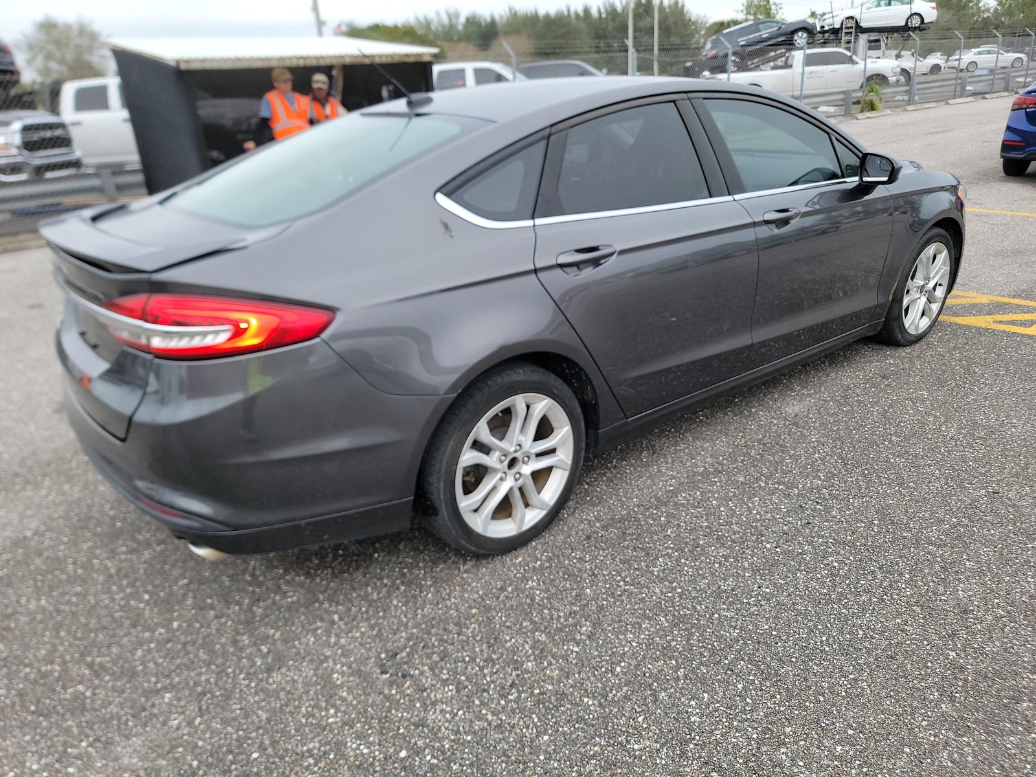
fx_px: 718
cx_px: 518
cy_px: 388
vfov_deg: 56.8
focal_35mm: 24
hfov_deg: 71.6
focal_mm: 6.7
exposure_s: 1/119
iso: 67
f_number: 1.8
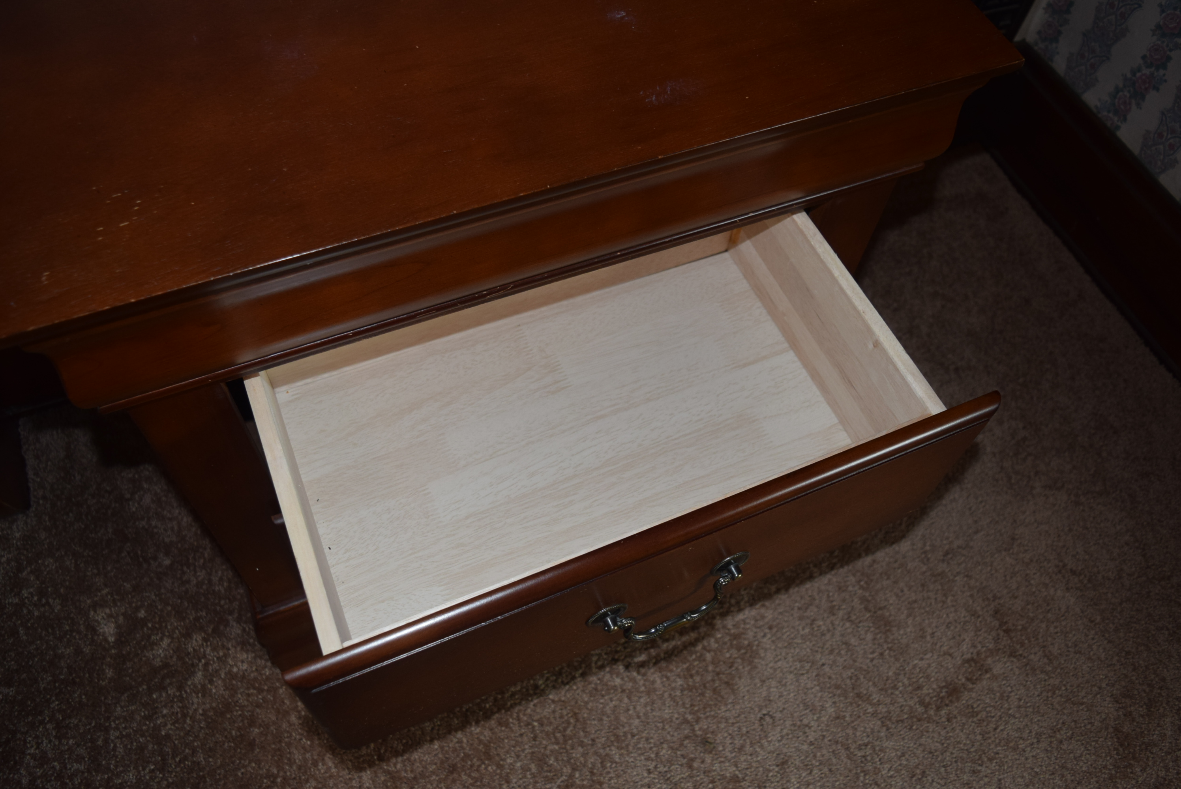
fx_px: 985
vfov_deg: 43.7
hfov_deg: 61.9
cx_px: 590
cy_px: 394
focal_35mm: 30
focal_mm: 20
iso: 640
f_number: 3.5
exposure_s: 1/60
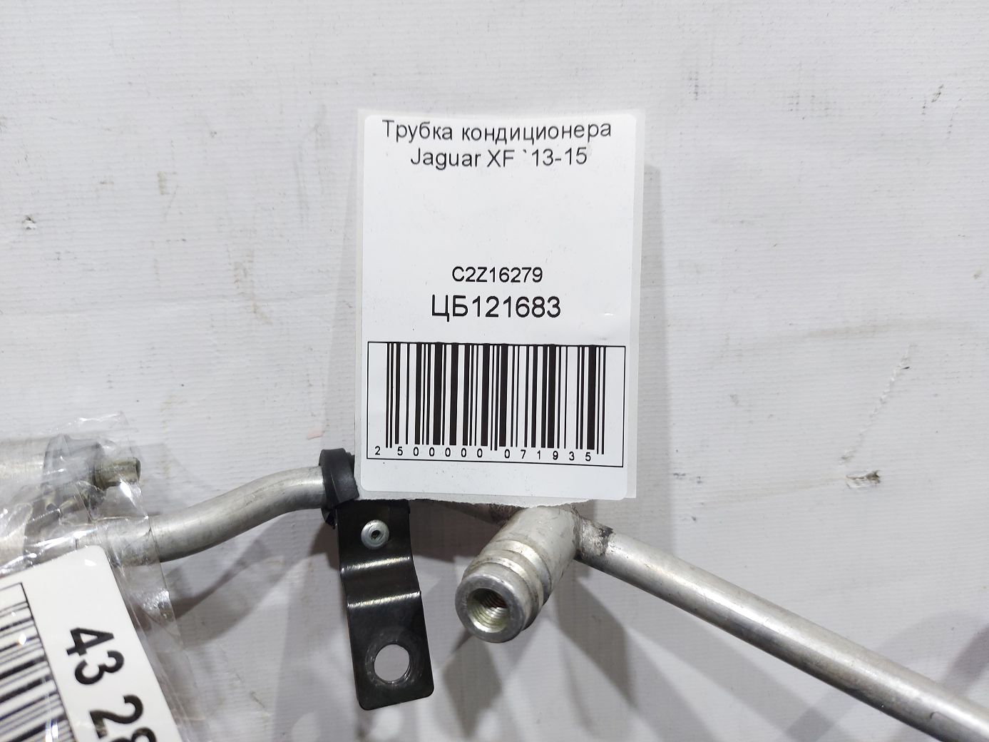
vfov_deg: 56.8
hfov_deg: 71.6
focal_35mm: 24
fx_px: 686
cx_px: 494
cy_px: 371
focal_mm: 5.23
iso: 125
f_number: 1.8
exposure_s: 1/50
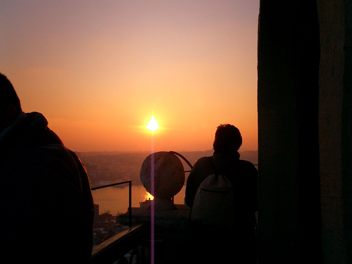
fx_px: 376
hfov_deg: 50.1
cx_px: 176
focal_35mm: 37
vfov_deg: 38.7
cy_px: 132
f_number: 3.5
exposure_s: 1/1000
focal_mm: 5.6
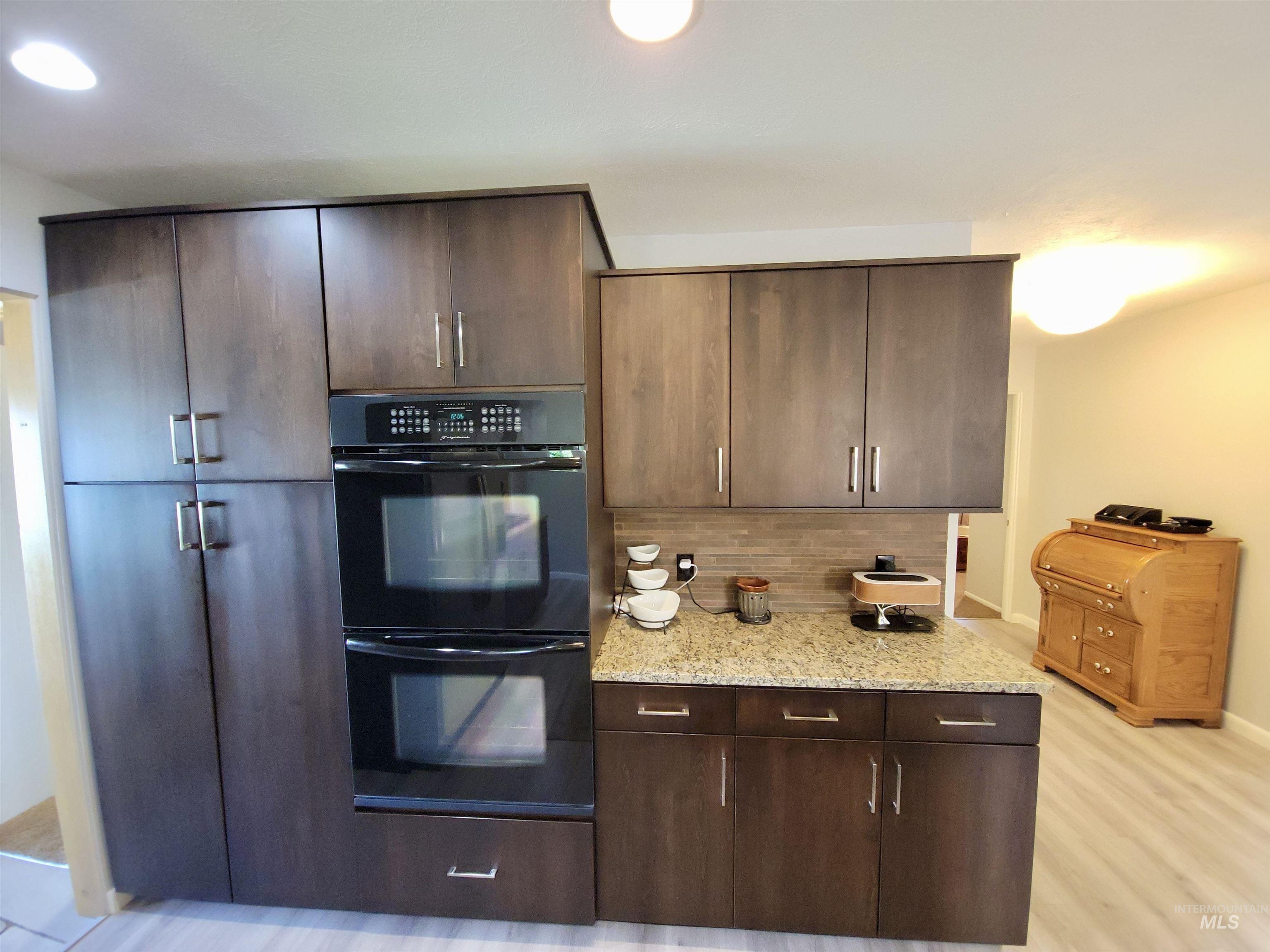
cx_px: 635
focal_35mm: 13
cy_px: 476
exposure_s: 1/30
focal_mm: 2.2
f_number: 2.2
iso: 320
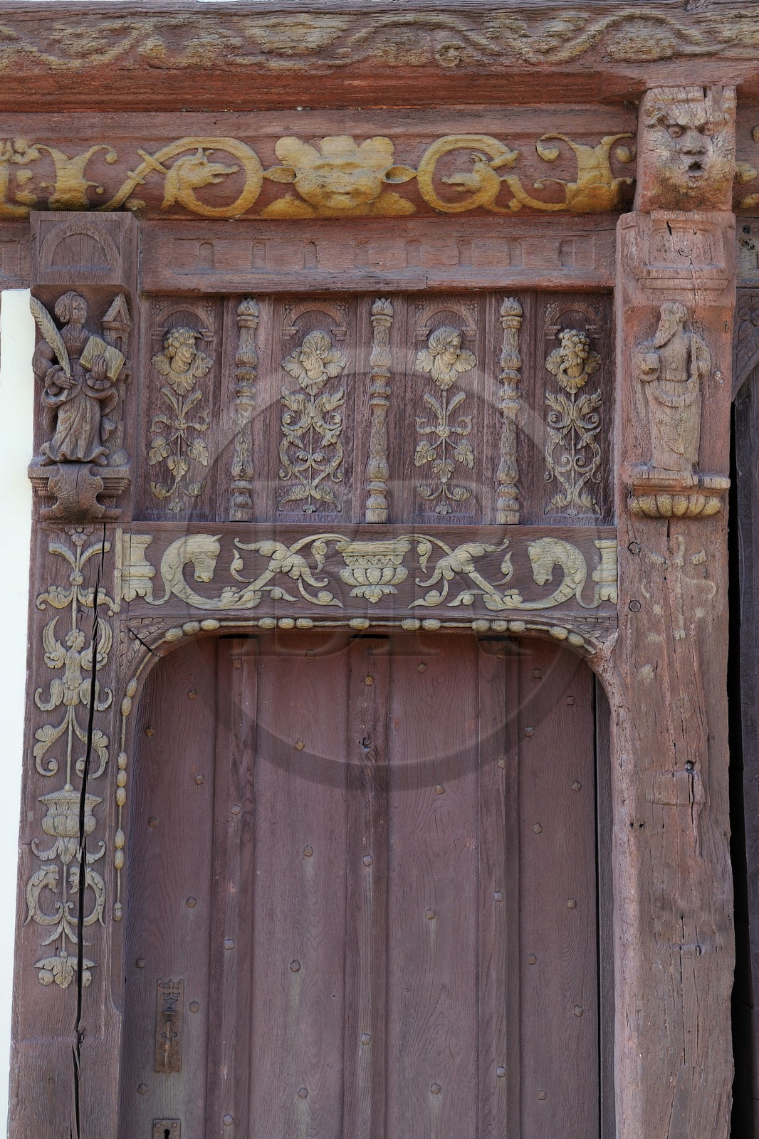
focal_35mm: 56
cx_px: 380
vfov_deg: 35.6
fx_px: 1772
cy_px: 570
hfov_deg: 24.2
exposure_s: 1/200
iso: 200
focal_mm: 56
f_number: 4.5
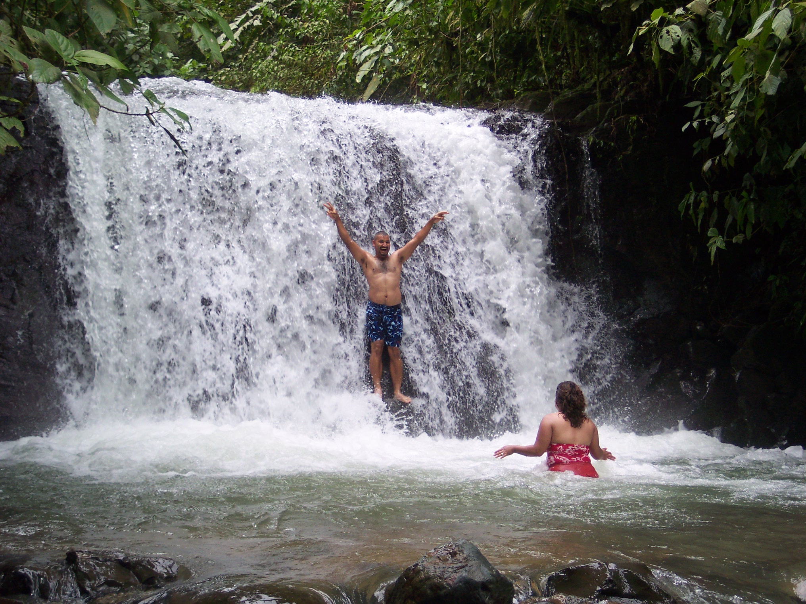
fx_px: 1187
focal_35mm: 51
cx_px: 403
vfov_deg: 28.6
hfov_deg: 37.5
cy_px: 302
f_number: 3.4
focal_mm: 10.7
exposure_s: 1/350
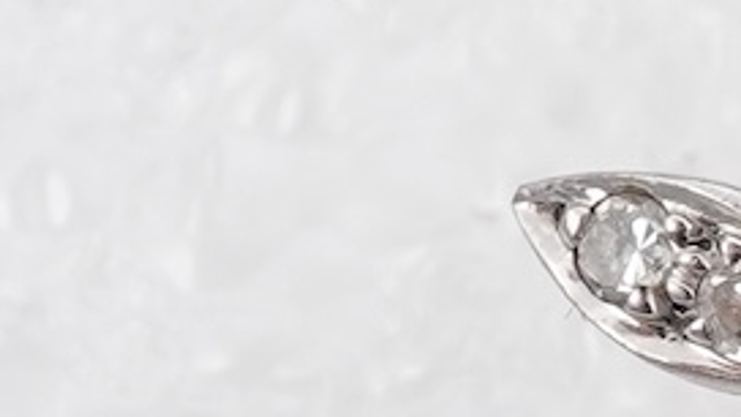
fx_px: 6700
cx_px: 2376
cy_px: 461
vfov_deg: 3.6
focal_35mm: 341
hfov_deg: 5.8
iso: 400
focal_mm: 30
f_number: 18
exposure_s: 1/125
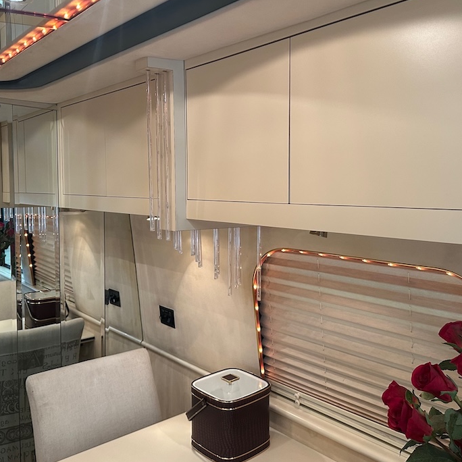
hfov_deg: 52.5
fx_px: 468
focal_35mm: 31
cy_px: 217
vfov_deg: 52.5
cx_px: 252
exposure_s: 1/60
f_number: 1.78
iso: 320
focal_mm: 6.86
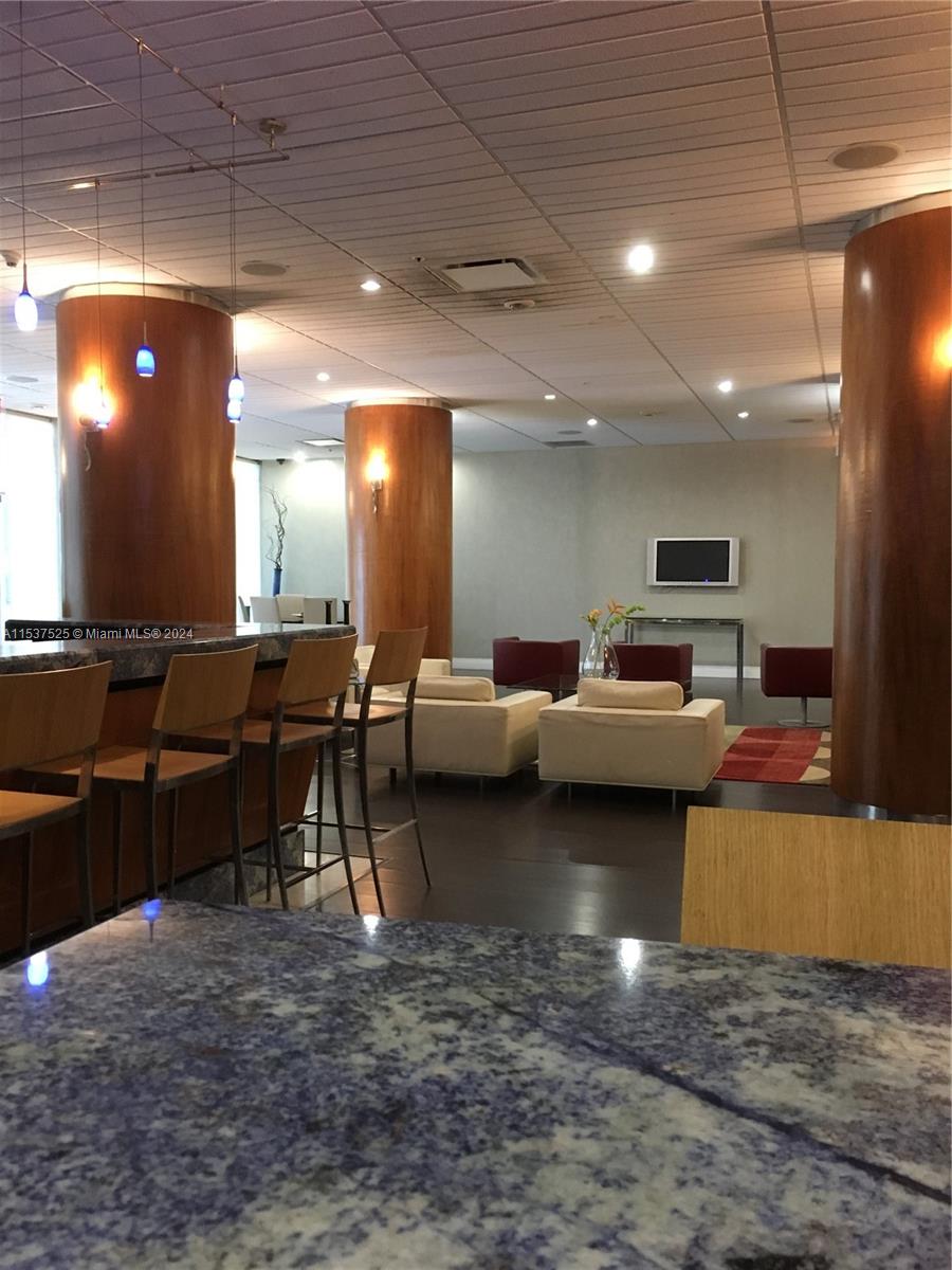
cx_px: 476
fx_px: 1063
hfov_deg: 48.2
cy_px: 635
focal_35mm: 29
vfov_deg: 61.7
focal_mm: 4.15
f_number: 2.2
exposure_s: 1/15
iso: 200
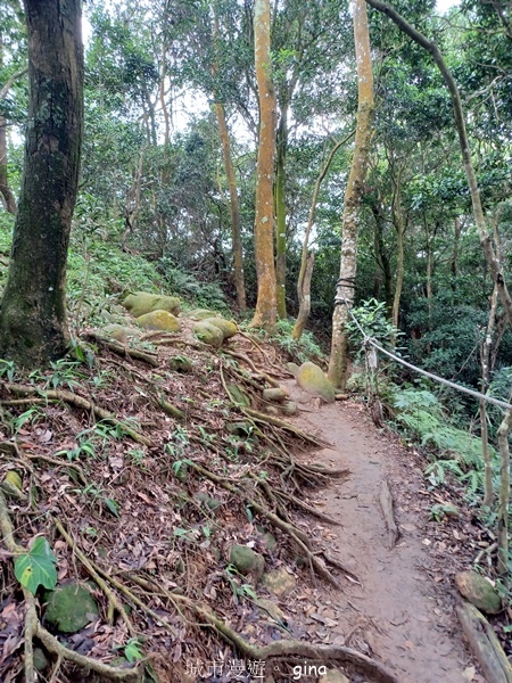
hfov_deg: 54.9
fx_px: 493
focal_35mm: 25
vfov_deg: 69.4
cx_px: 256
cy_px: 342
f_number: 1.8
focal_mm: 4.6
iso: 400
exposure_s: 1/60
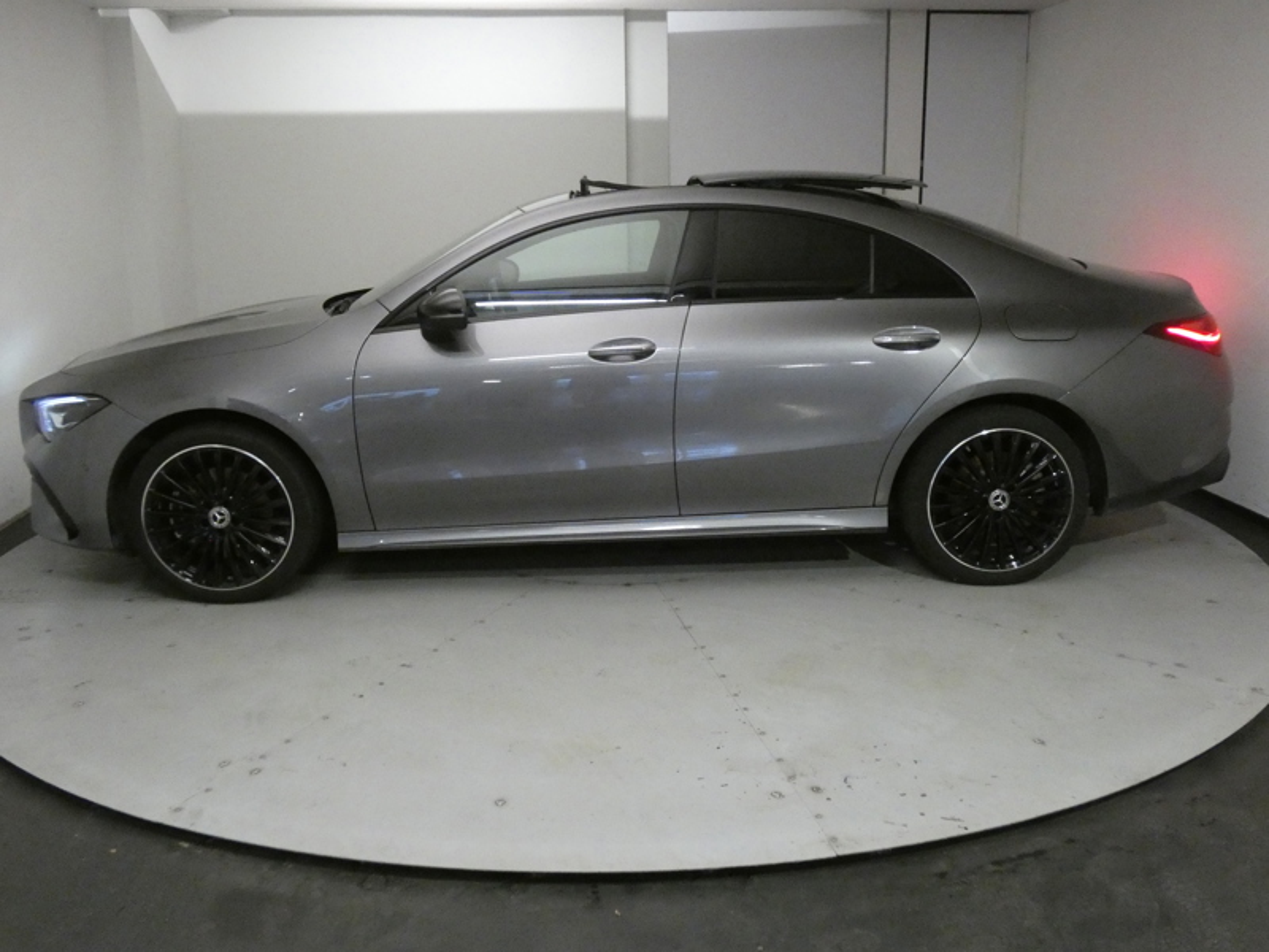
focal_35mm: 31
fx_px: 1136
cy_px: 476
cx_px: 634
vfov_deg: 45.4
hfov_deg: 58.4
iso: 1600
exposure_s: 1/125
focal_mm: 5.5
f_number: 3.3
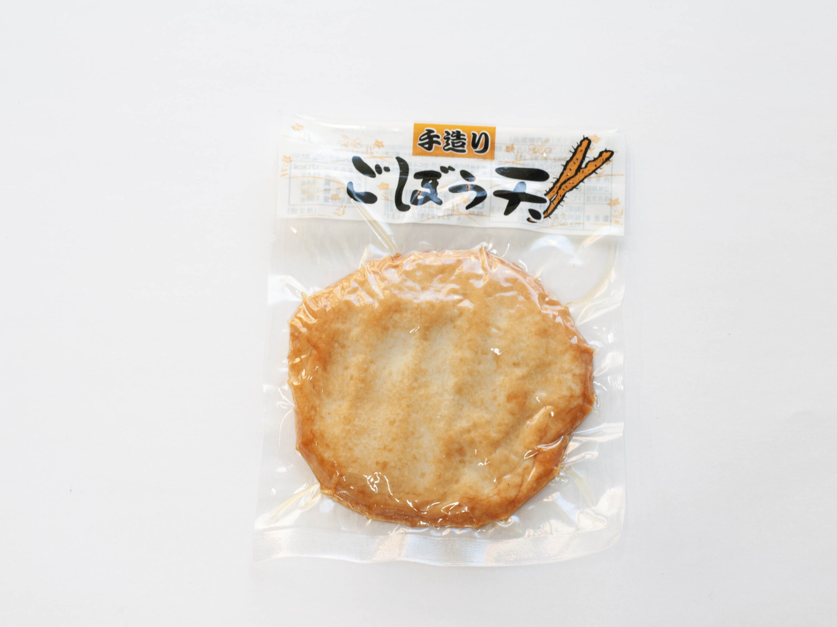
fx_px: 1982
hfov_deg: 23.8
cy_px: 314
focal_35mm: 82
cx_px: 453
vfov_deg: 18.0
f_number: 10
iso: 200
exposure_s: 1/15
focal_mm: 50
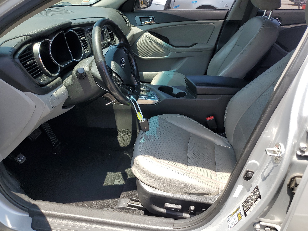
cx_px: 154
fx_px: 231
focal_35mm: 26
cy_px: 116
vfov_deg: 53.1
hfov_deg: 67.3
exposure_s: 1/833
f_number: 1.5
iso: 50
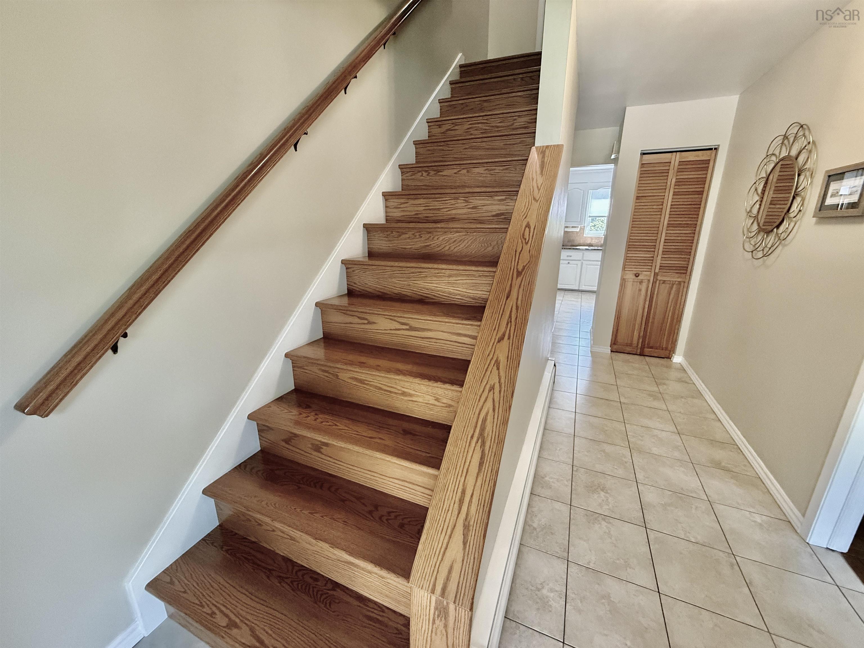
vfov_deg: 85.7
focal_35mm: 14
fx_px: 349
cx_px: 432
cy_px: 324
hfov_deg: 102.1
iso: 500
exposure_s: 1/120
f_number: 2.2
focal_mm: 2.22
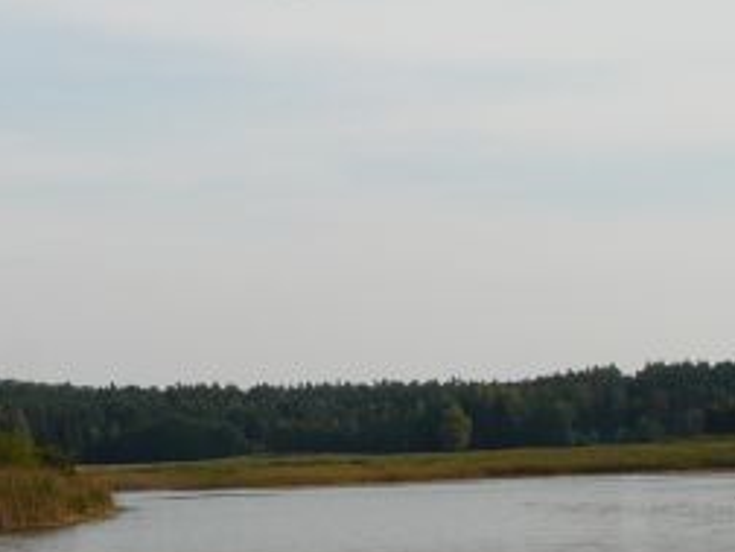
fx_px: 2951
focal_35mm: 139
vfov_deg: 10.6
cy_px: 536
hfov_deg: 14.1
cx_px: 88
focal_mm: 7.2
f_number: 5.6
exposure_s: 1/400
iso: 100
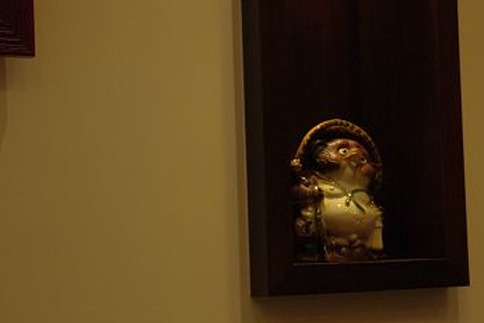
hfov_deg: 23.7
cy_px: 178
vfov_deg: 16.1
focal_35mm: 85
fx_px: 1143
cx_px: 358
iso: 400
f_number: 4
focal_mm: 33
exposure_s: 1/30
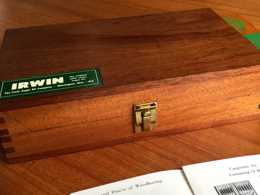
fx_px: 323
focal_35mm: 43
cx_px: 154
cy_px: 106
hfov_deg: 43.7
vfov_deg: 33.6
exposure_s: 1/40
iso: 32
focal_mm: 3.3
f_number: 2.4
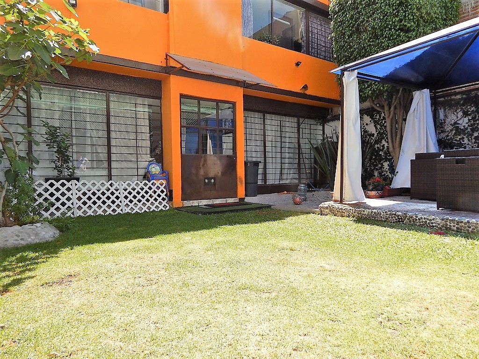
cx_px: 240
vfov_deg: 58.9
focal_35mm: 23
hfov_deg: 73.9
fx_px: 318
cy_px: 180
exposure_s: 1/640
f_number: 3
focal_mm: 4
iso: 125
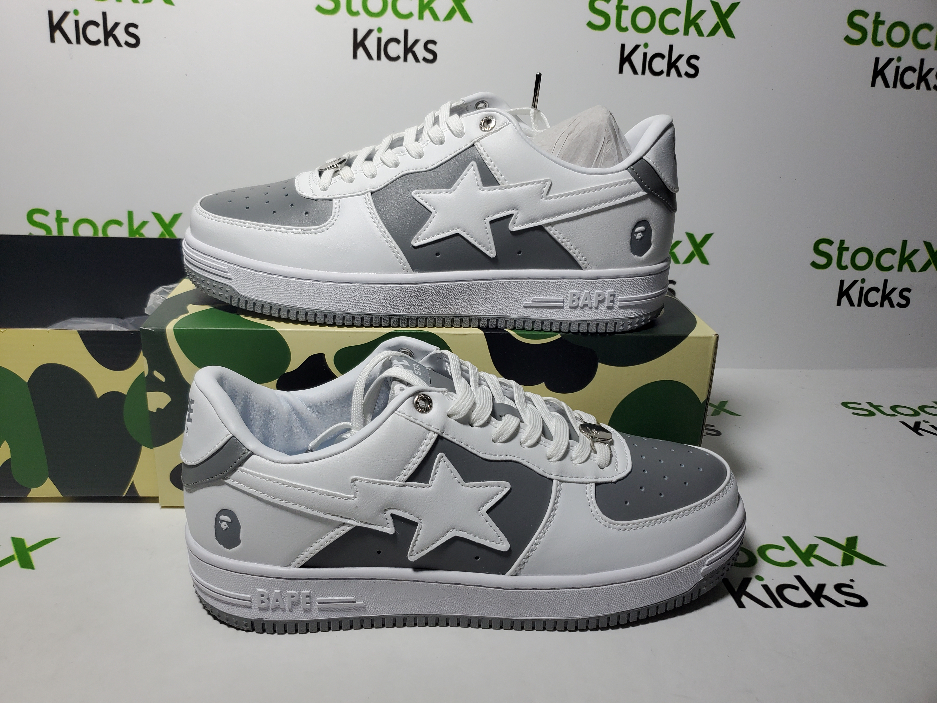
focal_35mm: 26
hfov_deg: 67.3
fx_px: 704
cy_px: 352
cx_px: 468
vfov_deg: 53.1
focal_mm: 4.3
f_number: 1.5
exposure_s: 1/658
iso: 50
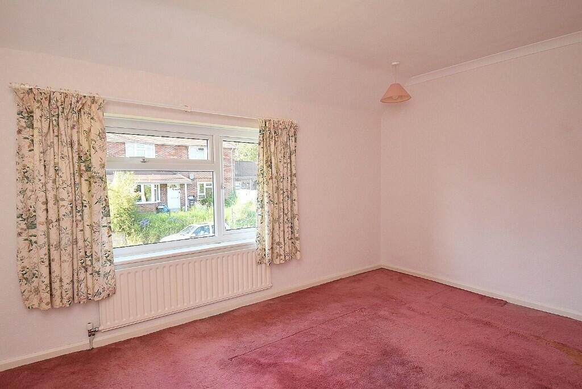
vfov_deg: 63.3
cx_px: 291
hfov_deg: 85.4
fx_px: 315
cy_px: 194
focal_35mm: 20
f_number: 5
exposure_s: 1/200
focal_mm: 13
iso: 450
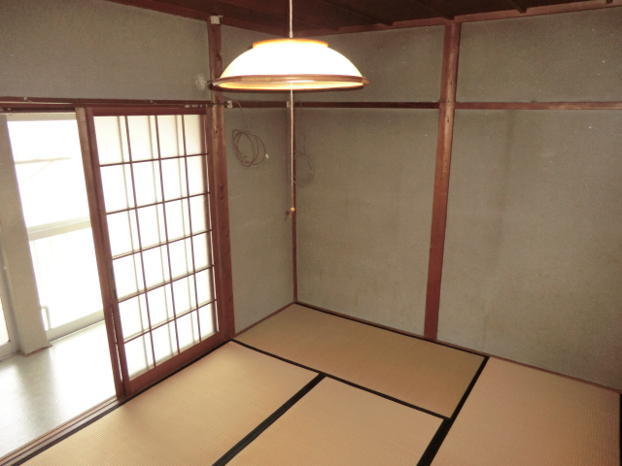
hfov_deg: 71.6
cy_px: 233
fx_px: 431
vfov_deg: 56.8
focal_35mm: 24
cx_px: 311
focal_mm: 4.3
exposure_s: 1/60
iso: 160
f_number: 3.2
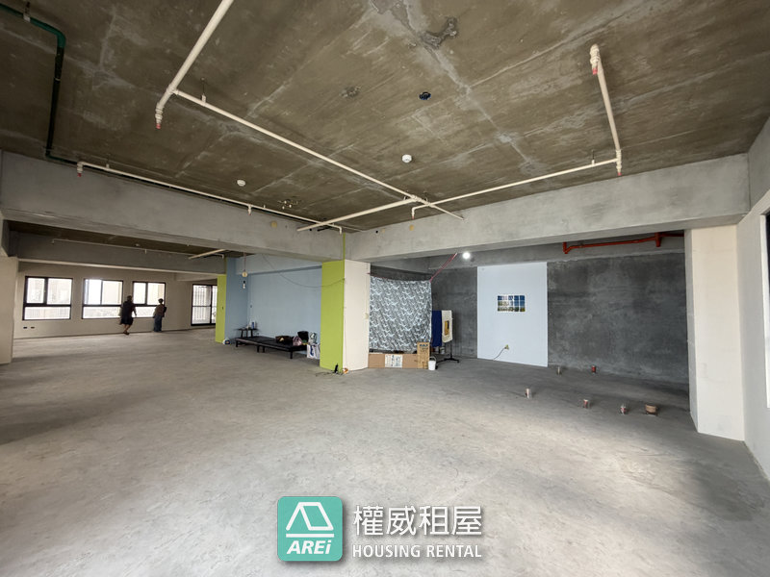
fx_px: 311
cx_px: 385
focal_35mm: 14
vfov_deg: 85.7
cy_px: 288
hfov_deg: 102.1
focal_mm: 2.22
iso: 250
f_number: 2.2
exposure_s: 1/120
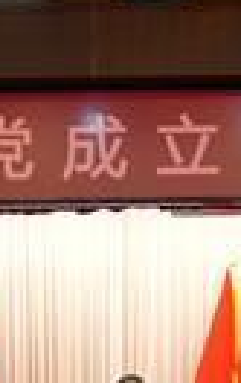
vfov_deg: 17.2
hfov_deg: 11.8
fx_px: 1161
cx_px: 99
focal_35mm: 111
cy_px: 545
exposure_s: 1/160
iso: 1000
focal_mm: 24
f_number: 4
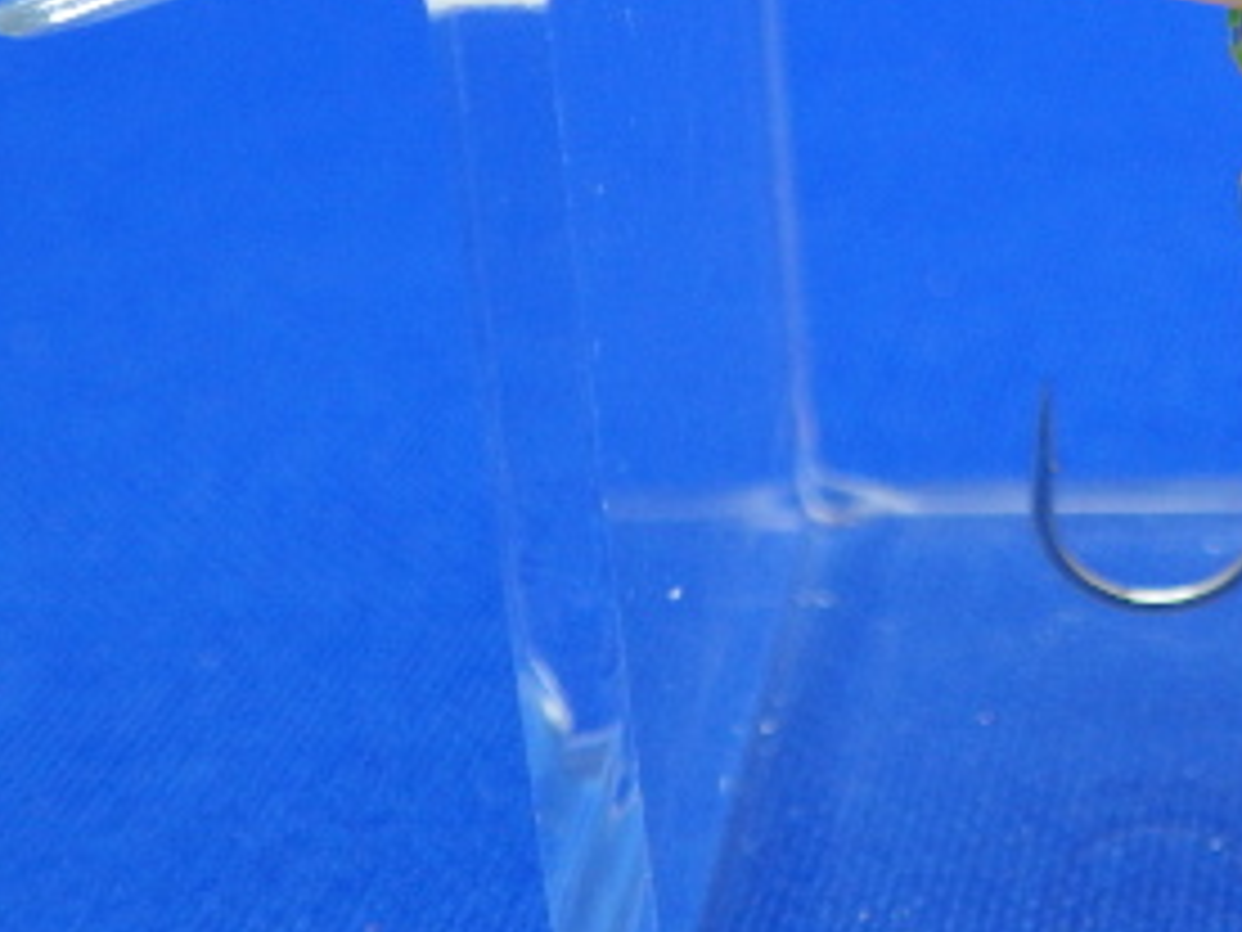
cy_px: 5
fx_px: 2583
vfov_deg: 19.8
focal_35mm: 72
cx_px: 1292
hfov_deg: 25.5
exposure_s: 1/45
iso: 320
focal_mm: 5.5
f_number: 2.3
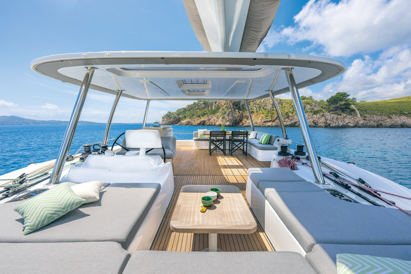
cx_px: 206
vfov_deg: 75.5
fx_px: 177
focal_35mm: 16
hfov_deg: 98.5
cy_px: 137
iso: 100
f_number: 8
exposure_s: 1/320
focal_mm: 15.5
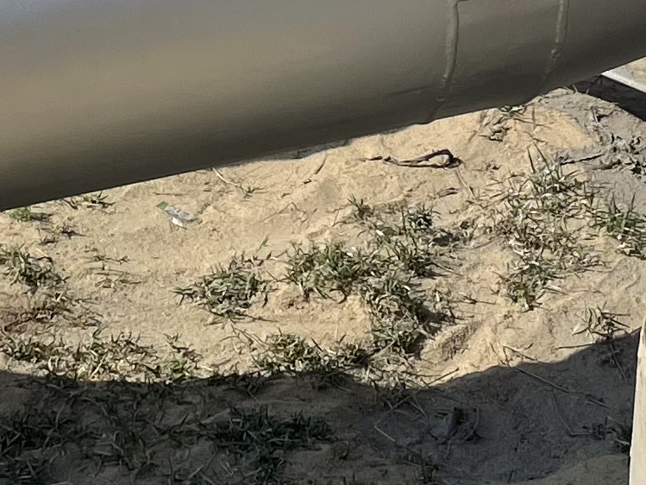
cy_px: -444
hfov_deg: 14.0
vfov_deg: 9.9
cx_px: 498
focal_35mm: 140
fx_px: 2613
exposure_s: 1/4132
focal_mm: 4.2
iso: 32
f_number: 1.6
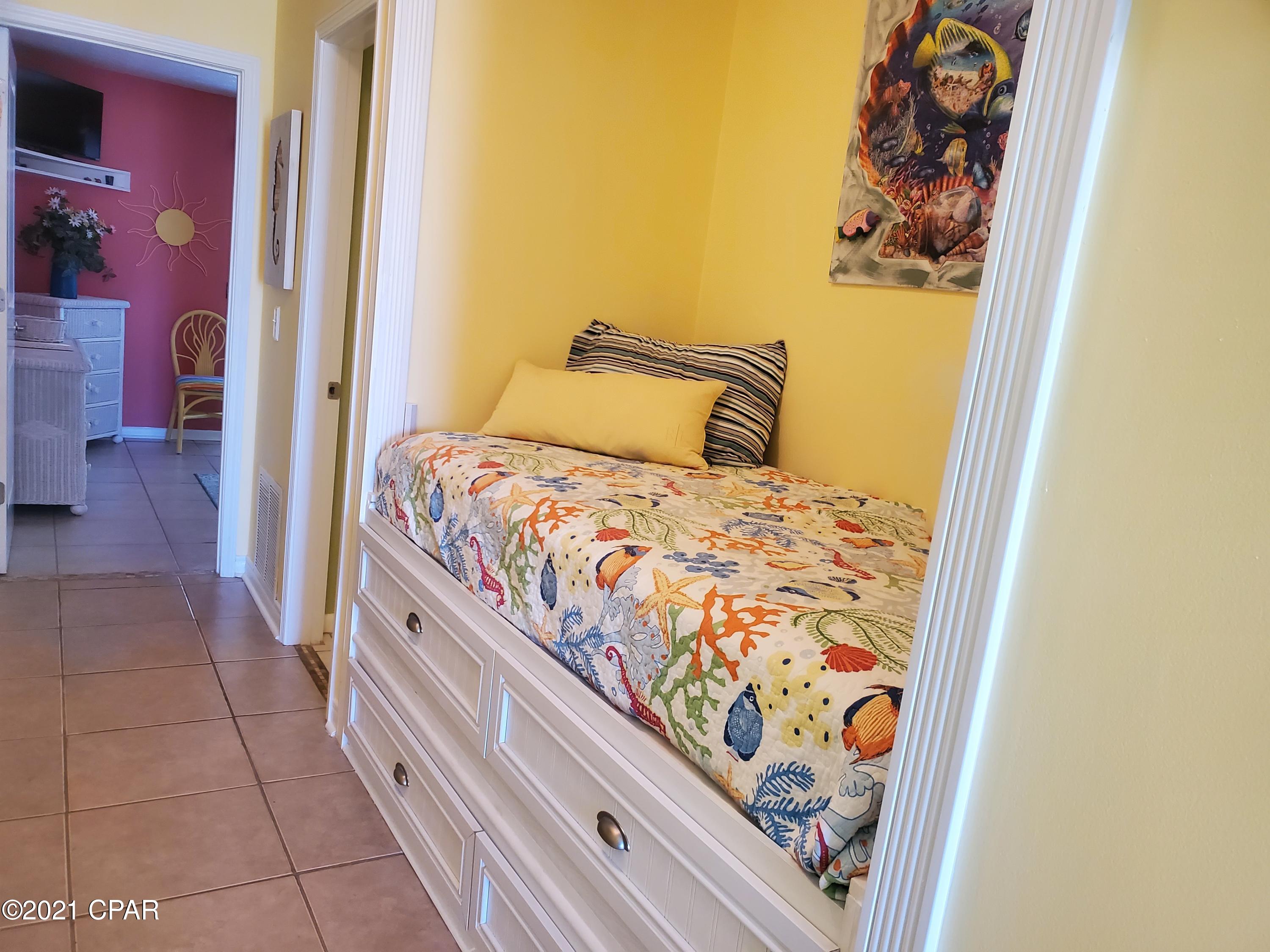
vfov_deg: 53.1
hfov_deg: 67.3
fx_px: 954
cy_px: 476
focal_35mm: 26
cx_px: 635
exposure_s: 1/39
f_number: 2.4
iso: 320
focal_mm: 4.3
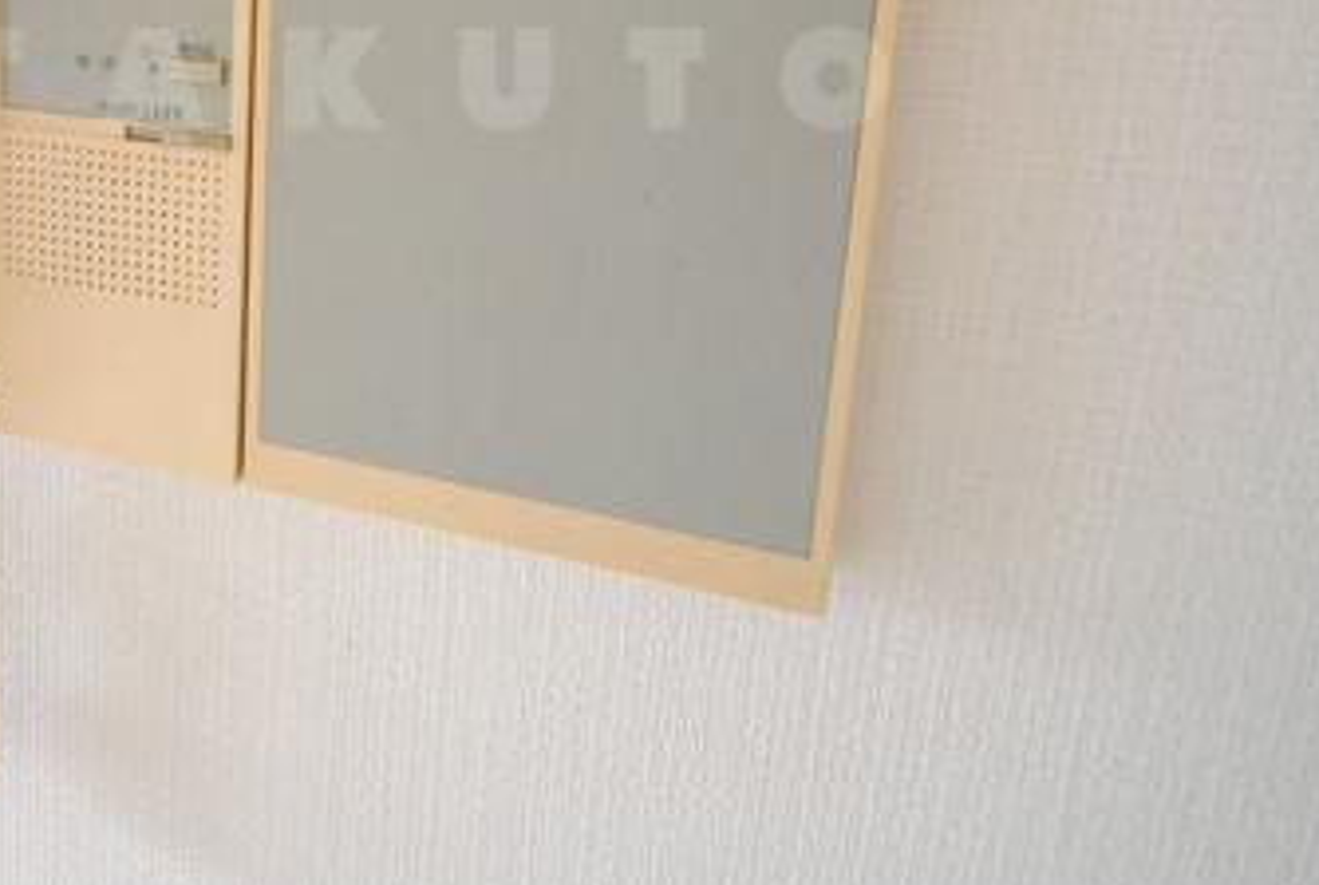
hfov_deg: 69.8
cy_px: 83
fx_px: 844
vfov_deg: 49.1
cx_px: 296
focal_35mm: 23
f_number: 5
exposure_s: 1/100
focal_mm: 8
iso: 1600
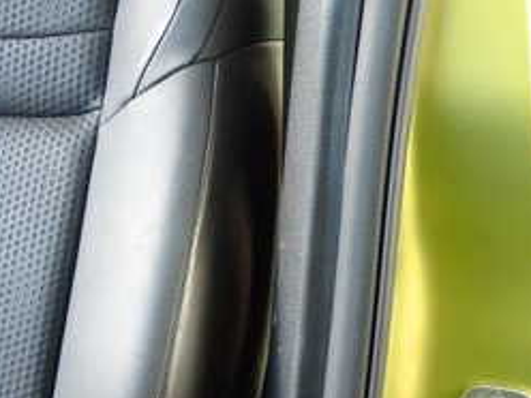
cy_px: 152
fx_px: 1519
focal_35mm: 99
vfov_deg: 14.9
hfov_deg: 18.8
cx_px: -101
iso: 640
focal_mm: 7.31
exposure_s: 1/125
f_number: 2.8
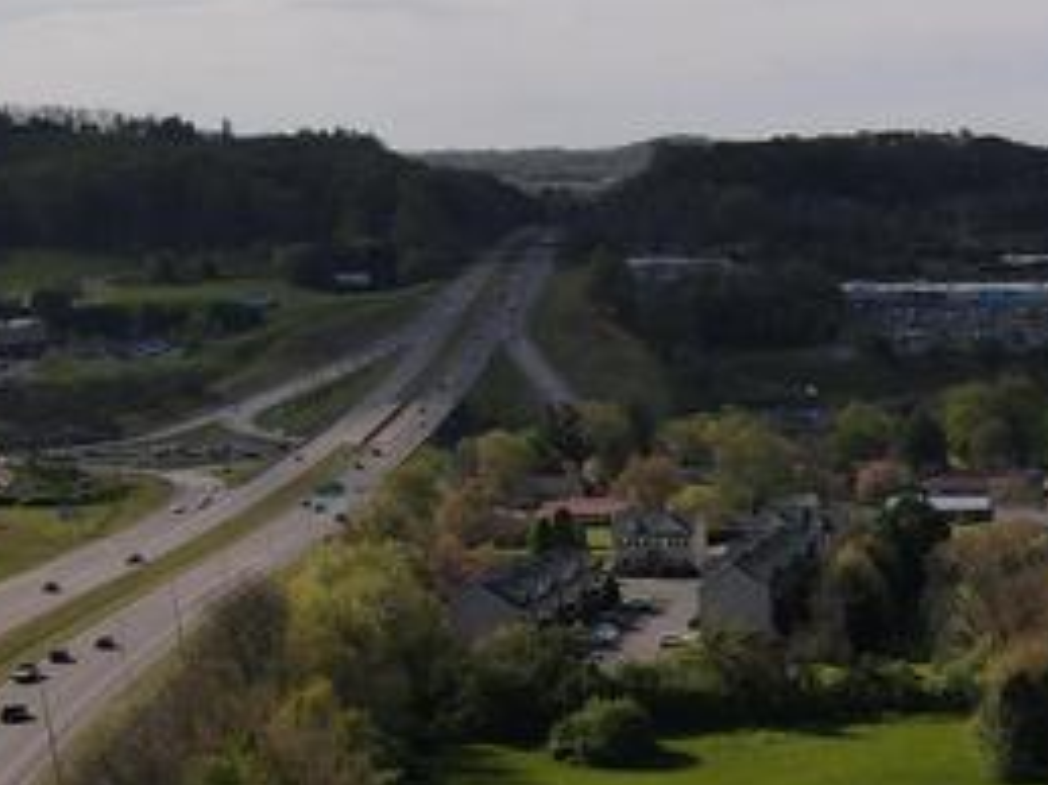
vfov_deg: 17.6
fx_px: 2391
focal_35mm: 79
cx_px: 1410
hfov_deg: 21.9
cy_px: 987
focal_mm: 4.5
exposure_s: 1/80
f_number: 2.8
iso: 100
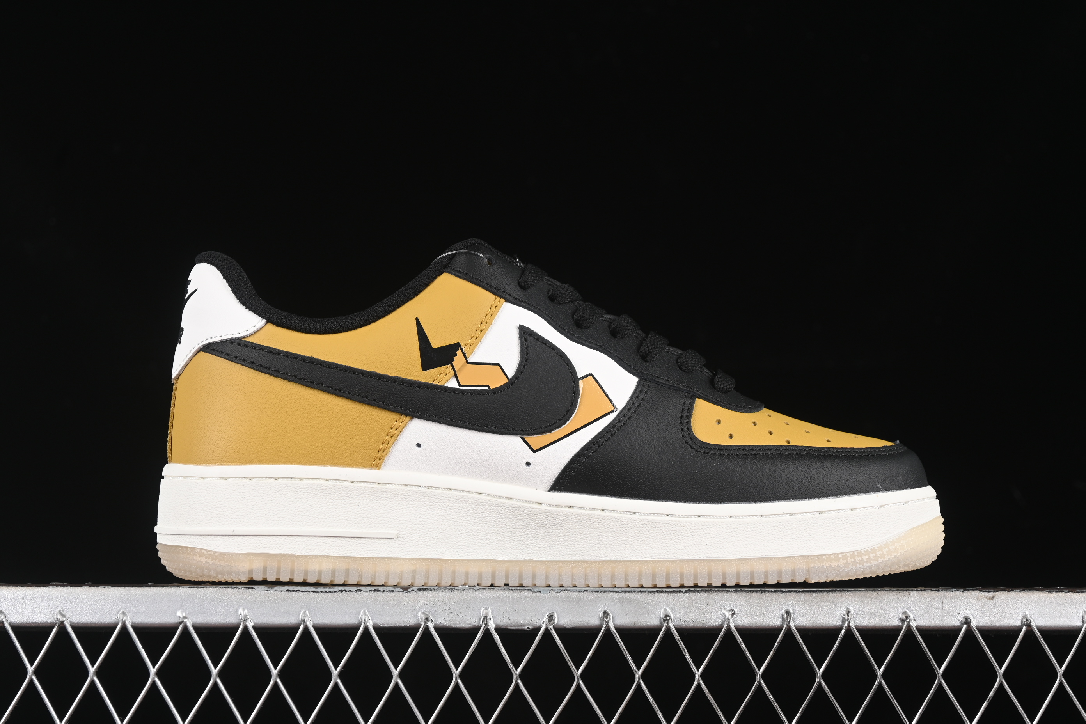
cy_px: 362
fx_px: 2262
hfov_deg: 27.0
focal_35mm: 75
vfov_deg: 18.2
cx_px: 543
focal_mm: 50
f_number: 6.3
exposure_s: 1/60
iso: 160
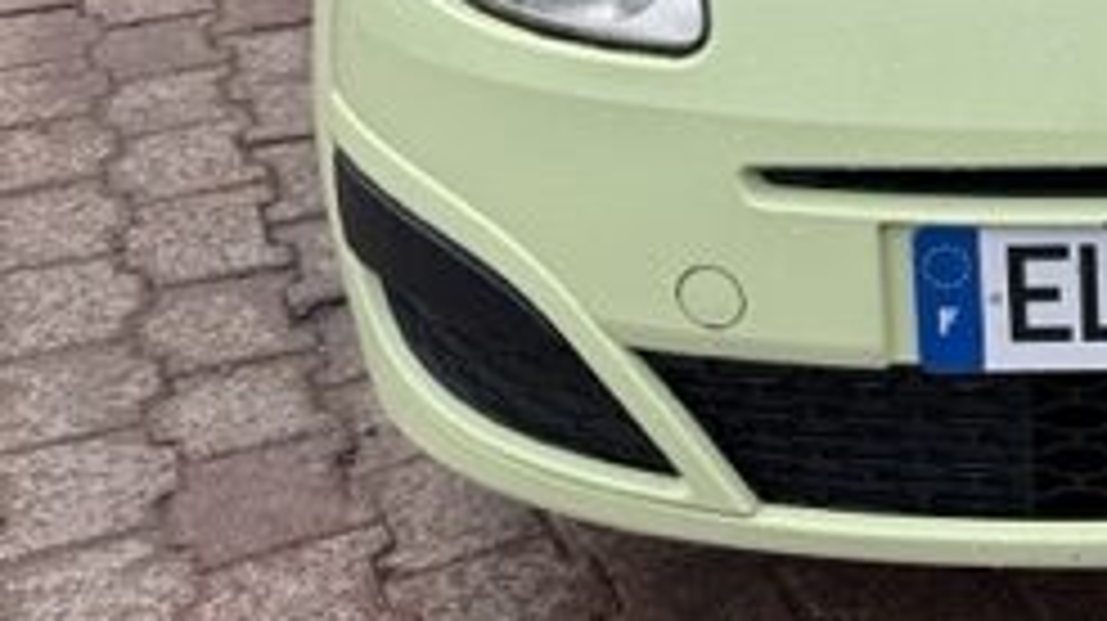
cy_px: -117
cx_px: 1368
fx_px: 1995
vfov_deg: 16.9
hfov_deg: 27.0
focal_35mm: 68
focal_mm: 6.86
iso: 80
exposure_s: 1/1157
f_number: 1.78
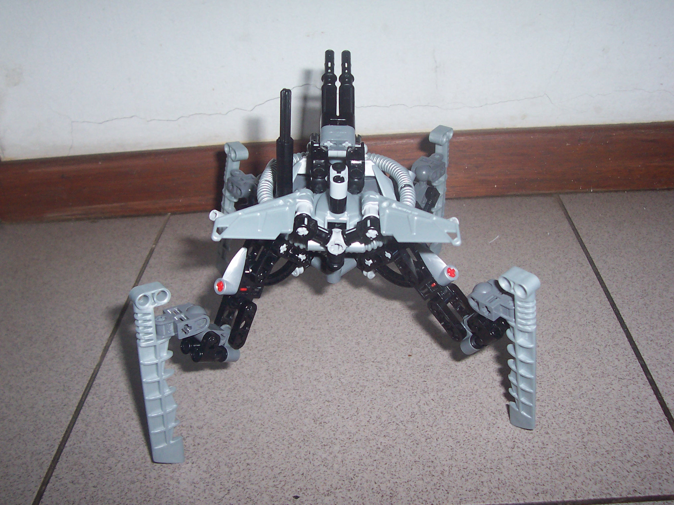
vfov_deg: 38.7
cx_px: 337
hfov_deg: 50.1
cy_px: 252
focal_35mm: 37
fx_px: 720
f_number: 2.8
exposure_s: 1/60
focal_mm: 5.6
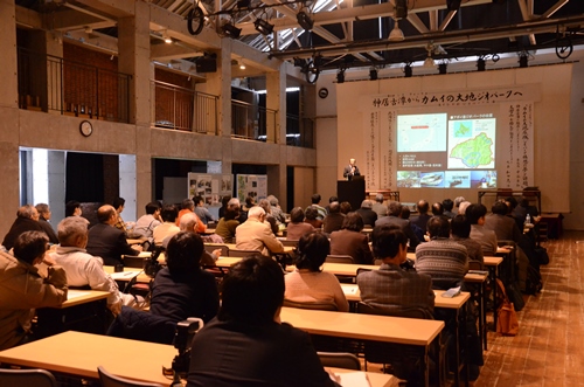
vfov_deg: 36.7
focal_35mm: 36
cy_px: 194
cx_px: 292
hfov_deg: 53.2
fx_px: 583
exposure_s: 1/50
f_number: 5.6
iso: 4000
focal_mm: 24
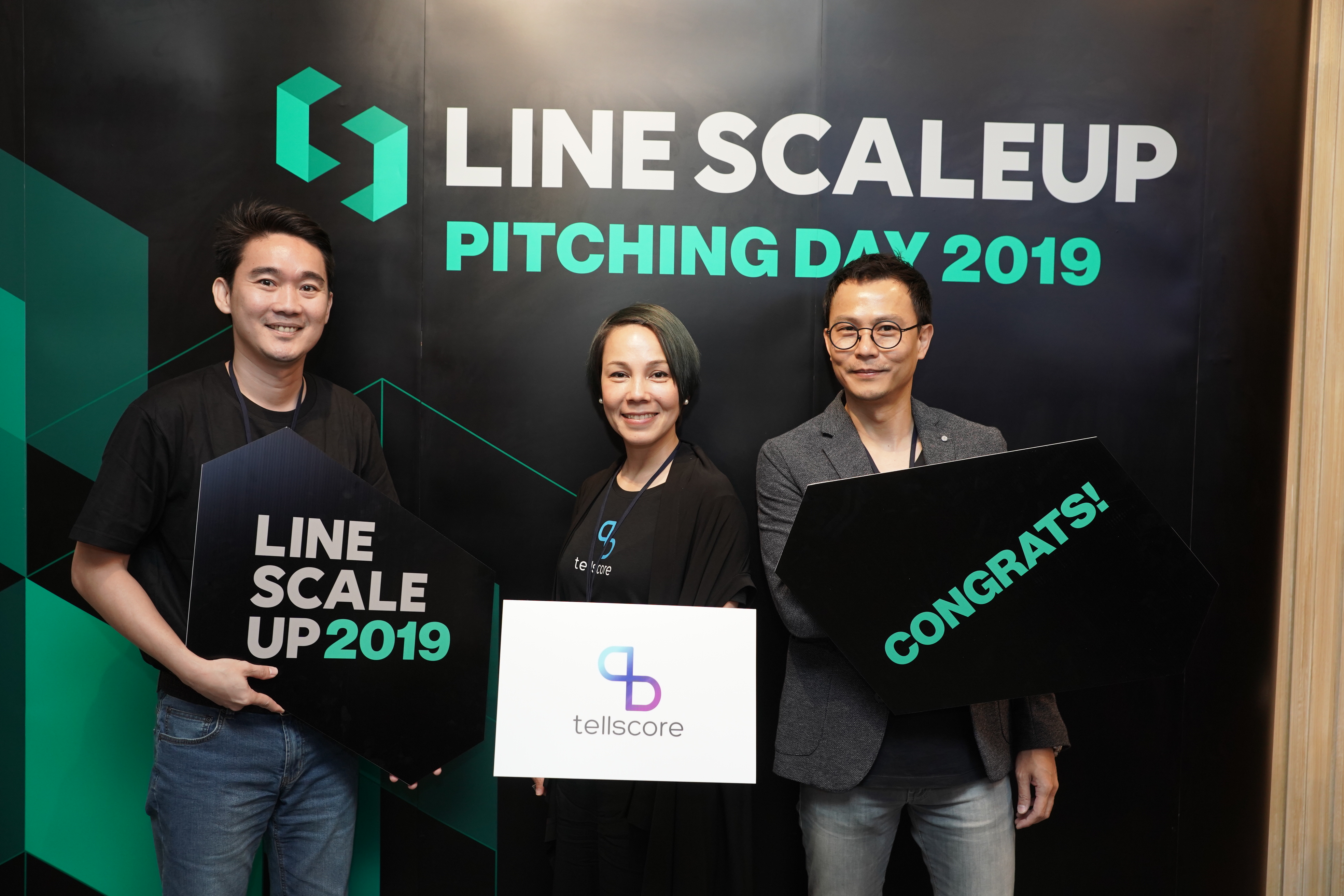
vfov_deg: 43.6
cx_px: 672
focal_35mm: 30
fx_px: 1120
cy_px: 448
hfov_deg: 61.9
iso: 1600
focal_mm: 30
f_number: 4
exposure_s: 1/80
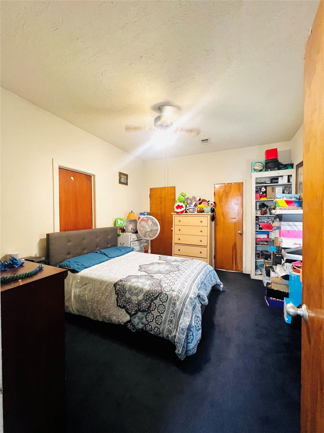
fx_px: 162
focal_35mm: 13
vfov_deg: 106.2
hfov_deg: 89.9
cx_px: 162
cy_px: 216
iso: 320
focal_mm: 1.57
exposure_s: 1/60
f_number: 1.8
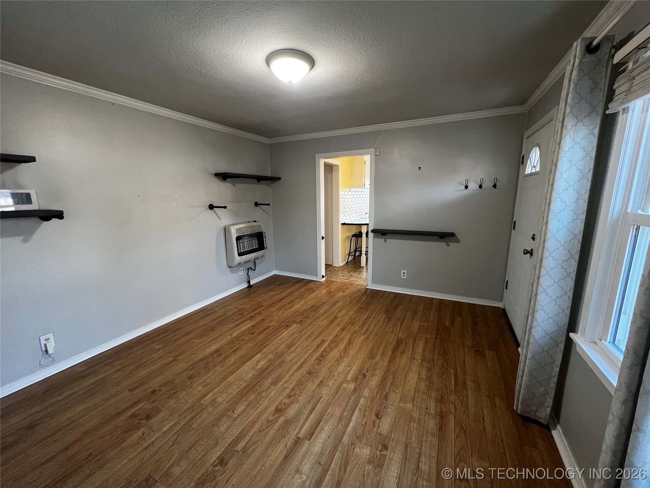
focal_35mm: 13
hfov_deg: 106.2
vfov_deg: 89.9
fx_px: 244
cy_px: 244
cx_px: 325
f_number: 1.8
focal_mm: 1.57
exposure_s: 1/60
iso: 320
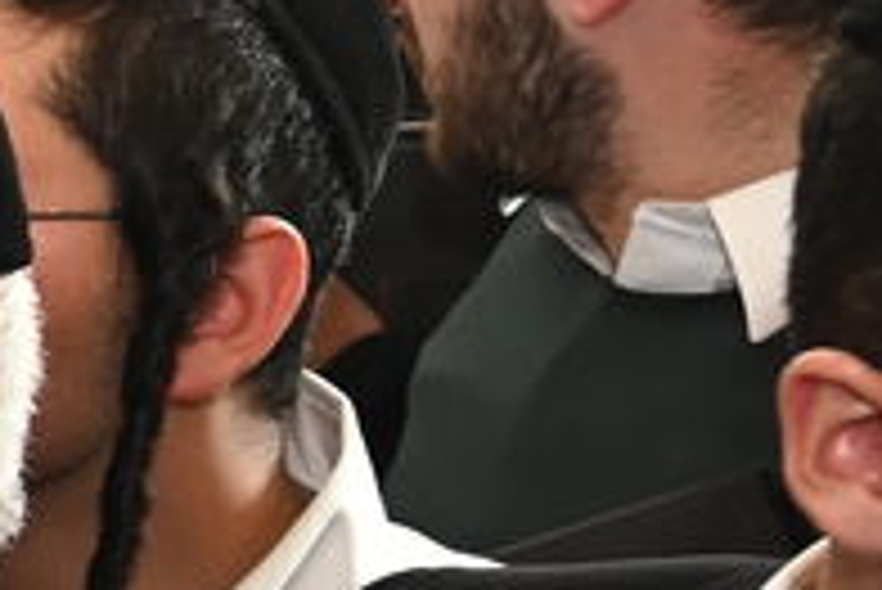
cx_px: -2128
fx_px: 5418
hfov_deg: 7.6
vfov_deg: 6.2
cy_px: 65
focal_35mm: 221
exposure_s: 1/125
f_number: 5
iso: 800
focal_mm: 31
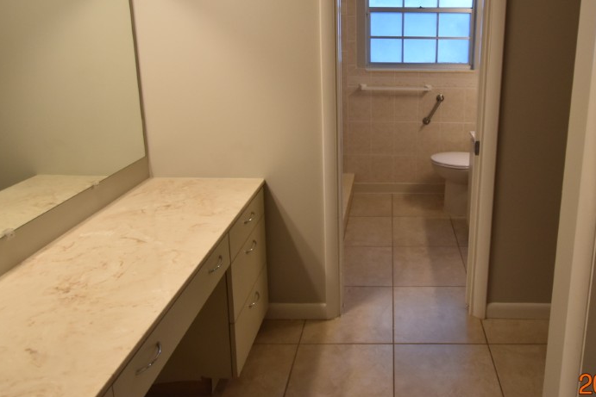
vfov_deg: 49.4
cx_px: 396
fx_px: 414
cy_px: 103
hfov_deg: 69.5
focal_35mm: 25
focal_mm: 10
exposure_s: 1/125
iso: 800
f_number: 3.5
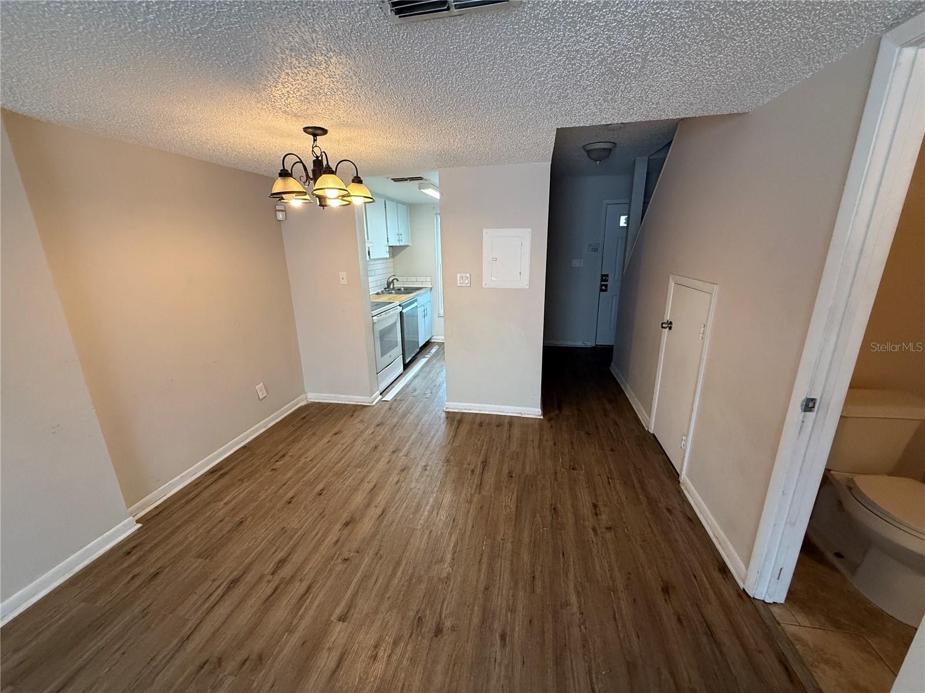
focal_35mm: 14
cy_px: 346
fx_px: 374
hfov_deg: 102.1
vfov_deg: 85.7
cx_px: 462
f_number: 2.2
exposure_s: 1/120
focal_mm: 2.22
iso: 320
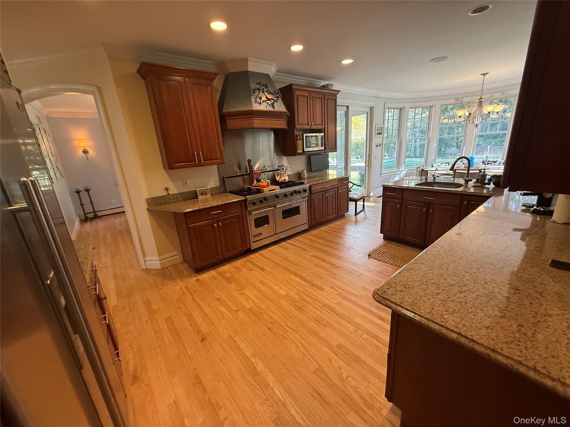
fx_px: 231
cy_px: 214
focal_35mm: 14
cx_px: 285
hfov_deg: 102.1
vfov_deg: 85.7
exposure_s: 1/120
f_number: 2.2
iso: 500
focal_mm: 2.22
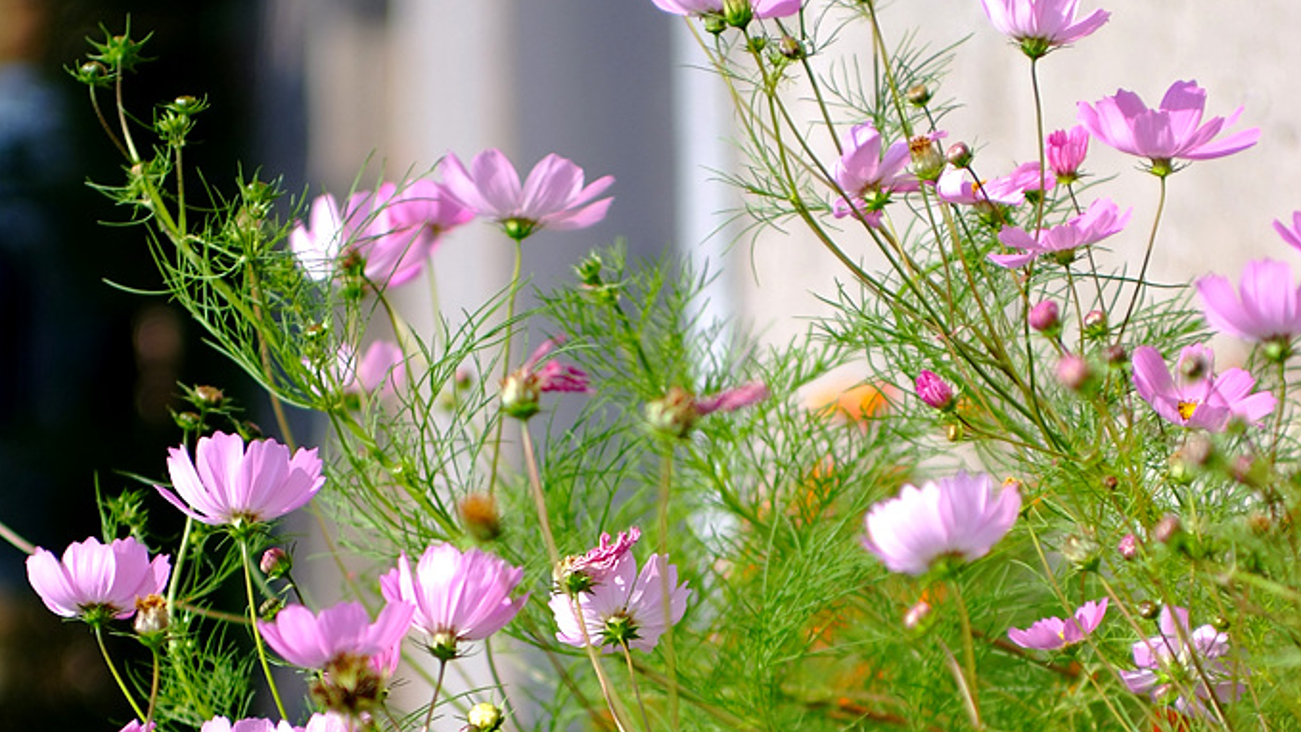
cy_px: 728
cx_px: 647
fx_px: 5727
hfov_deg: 13.0
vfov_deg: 7.3
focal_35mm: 166
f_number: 2.8
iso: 100
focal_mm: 70
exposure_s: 1/1600
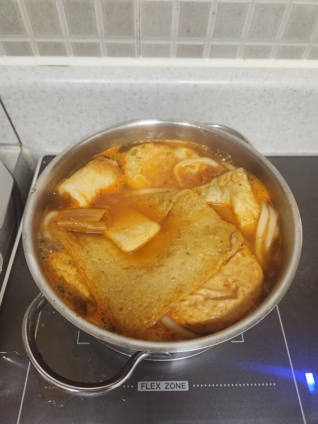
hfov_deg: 58.9
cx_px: 159
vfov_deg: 73.9
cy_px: 212
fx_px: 282
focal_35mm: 23
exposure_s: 1/120
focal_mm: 5.4
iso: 400
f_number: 1.8
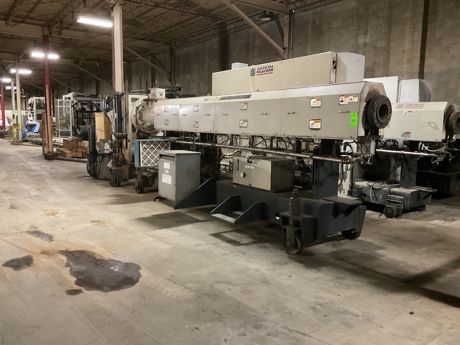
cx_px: 230
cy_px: 172
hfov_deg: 61.7
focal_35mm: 29
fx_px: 385
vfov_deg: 48.2
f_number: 1.8
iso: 500
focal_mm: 3
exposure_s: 1/30
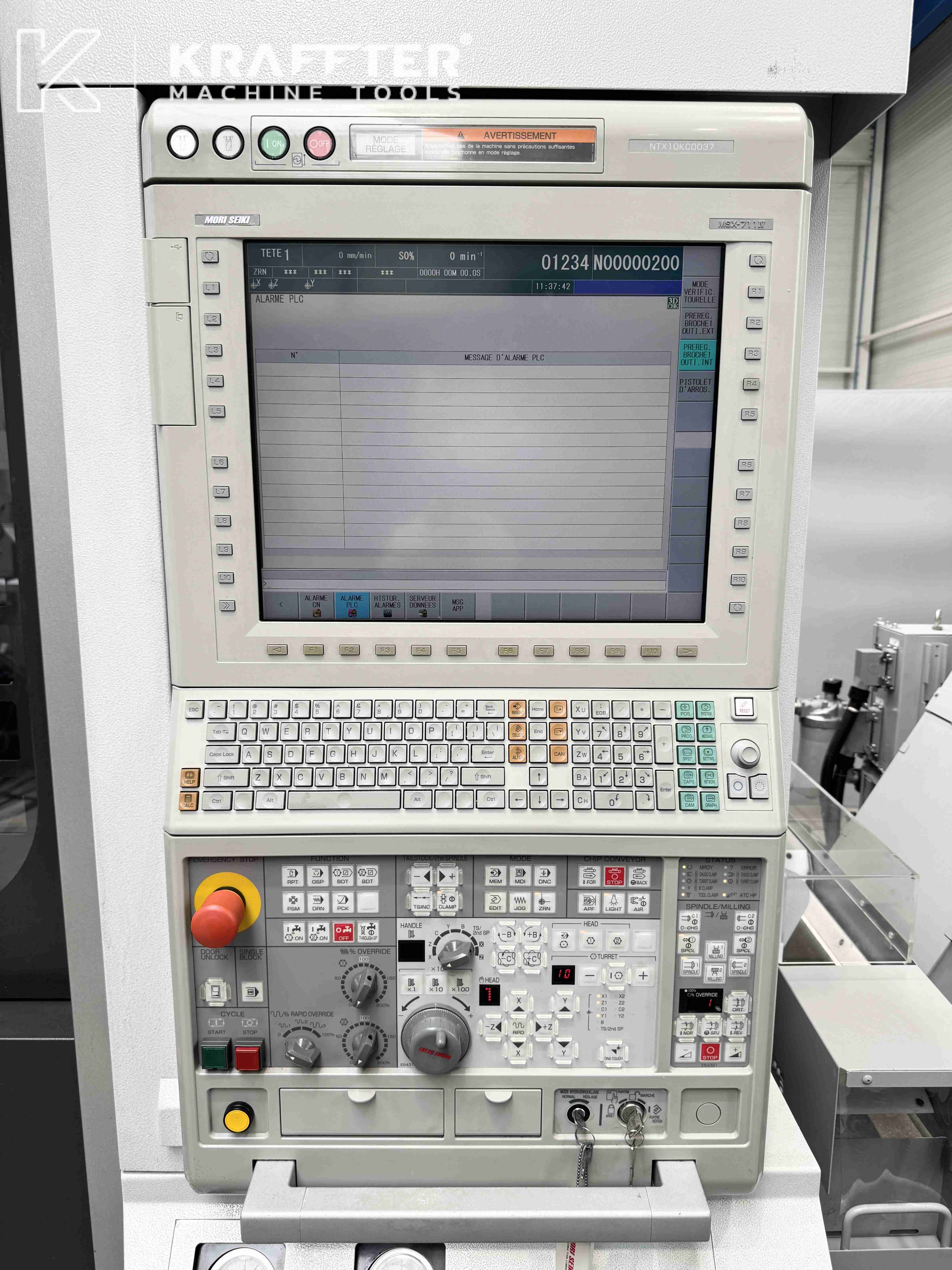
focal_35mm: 24
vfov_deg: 71.6
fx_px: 880
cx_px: 476
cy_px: 635
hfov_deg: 56.8
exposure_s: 1/138
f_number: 1.78
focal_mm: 6.76
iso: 50
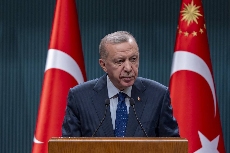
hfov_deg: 6.9
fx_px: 1917
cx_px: 115
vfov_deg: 4.6
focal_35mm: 300
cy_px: 76
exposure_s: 1/250
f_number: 2.8
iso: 1000
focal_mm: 300
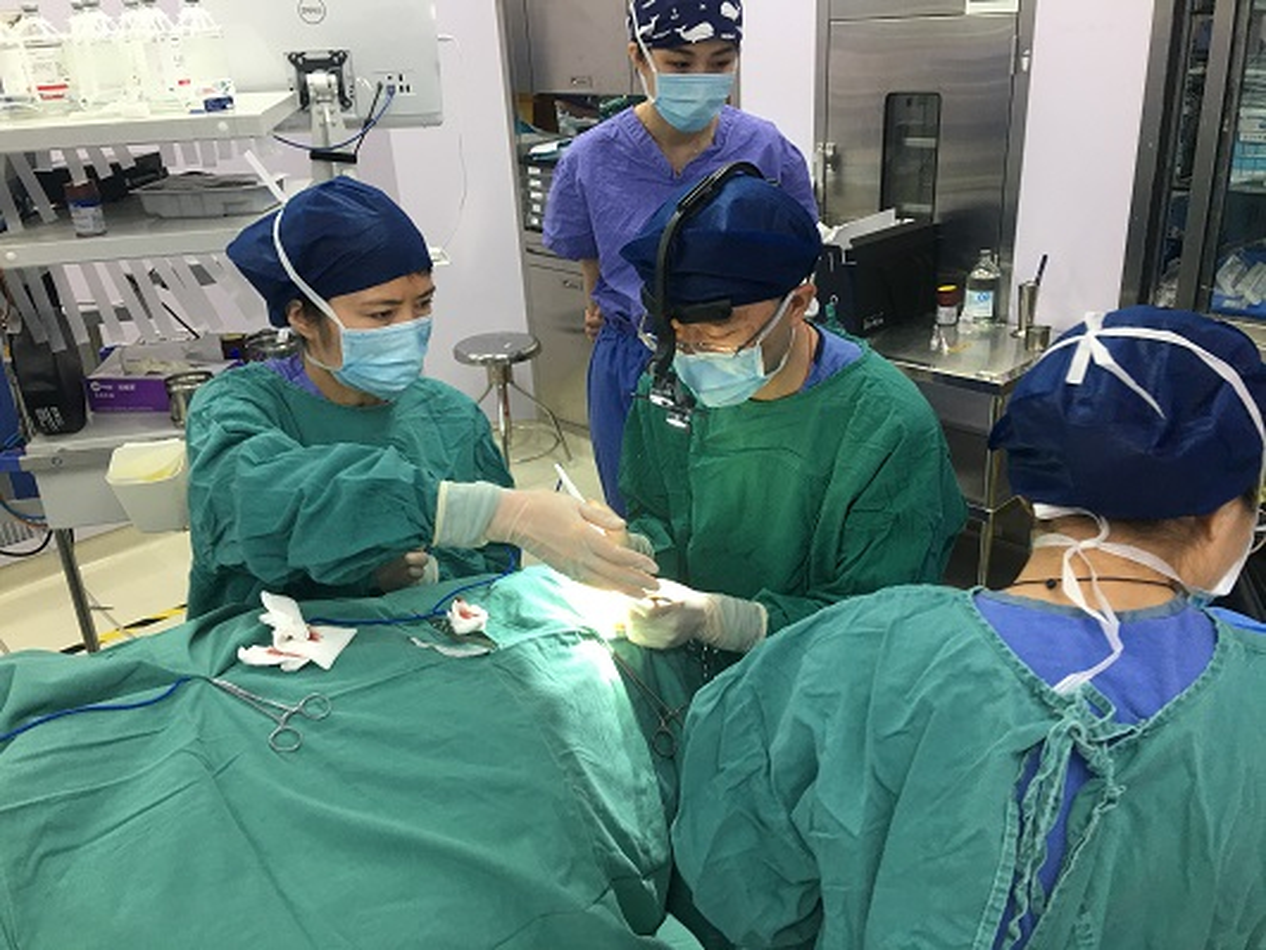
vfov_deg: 48.2
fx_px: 1061
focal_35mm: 29
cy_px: 475
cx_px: 633
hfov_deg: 61.7
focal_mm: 4.15
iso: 40
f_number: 2.2
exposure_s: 1/17
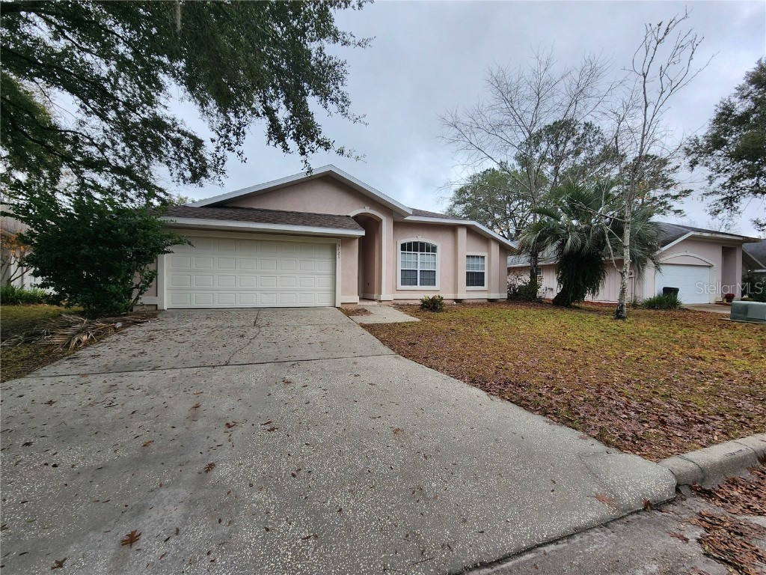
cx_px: 383
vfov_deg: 89.9
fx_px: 288
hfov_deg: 106.2
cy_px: 288
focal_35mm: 13
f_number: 2.2
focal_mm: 2.2
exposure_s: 1/688
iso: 50
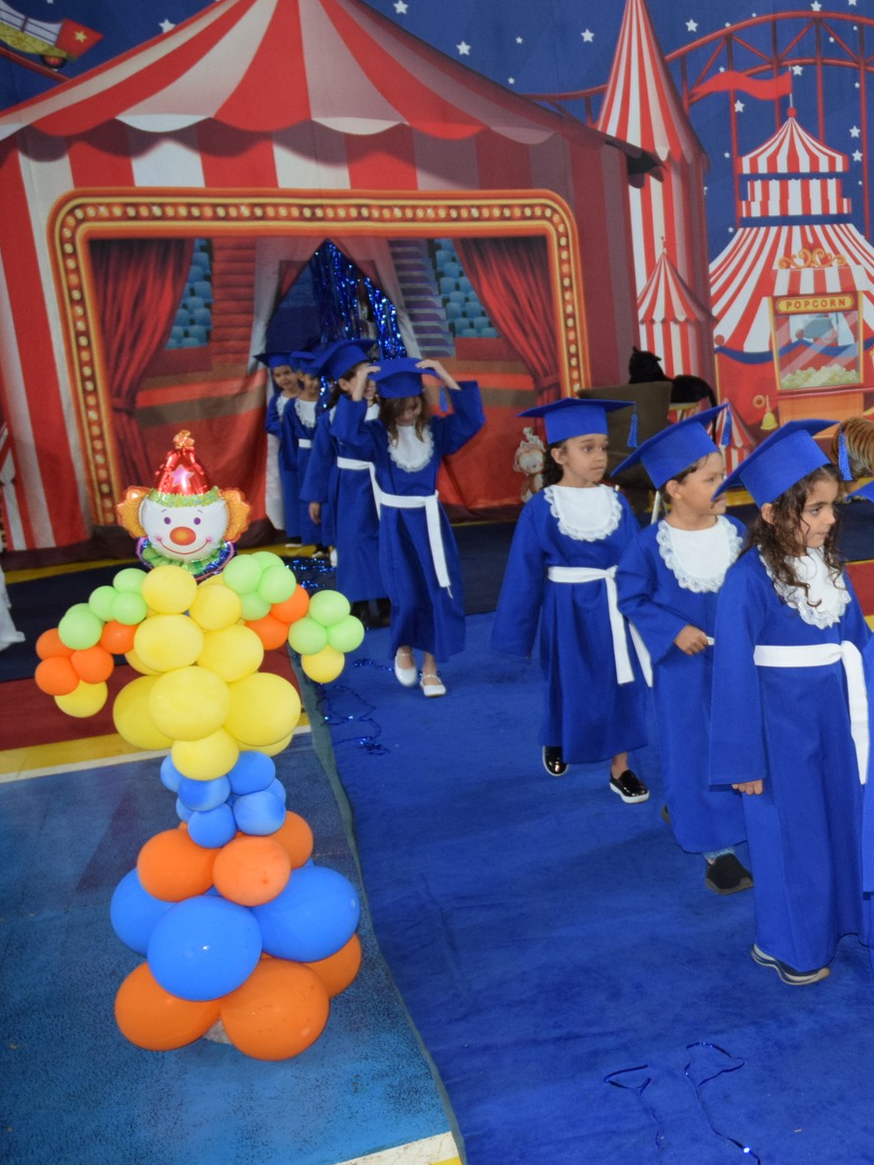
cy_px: 582
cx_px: 861
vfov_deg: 47.9
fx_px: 1313
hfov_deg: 33.8
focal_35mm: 39
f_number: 3.5
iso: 1400
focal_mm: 18
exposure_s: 1/60
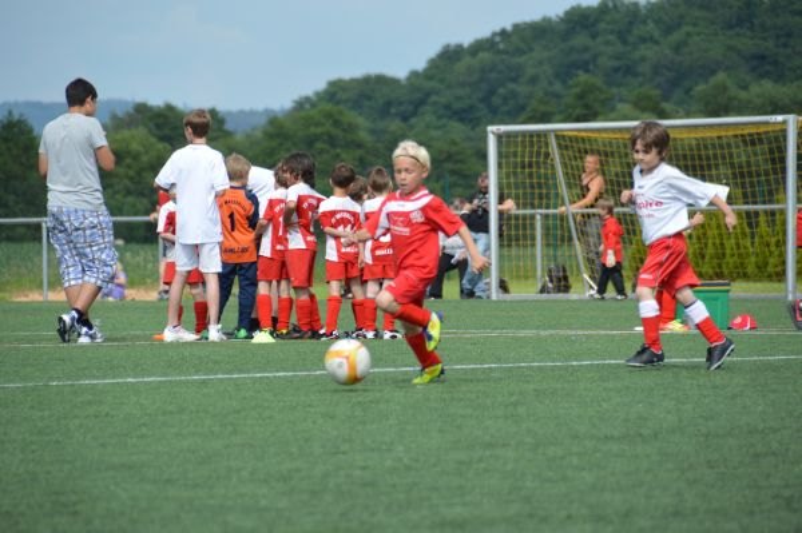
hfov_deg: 6.9
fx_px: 6678
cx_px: 401
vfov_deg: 4.6
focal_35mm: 300
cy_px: 266
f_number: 5.6
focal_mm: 200
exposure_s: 1/1600
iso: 400
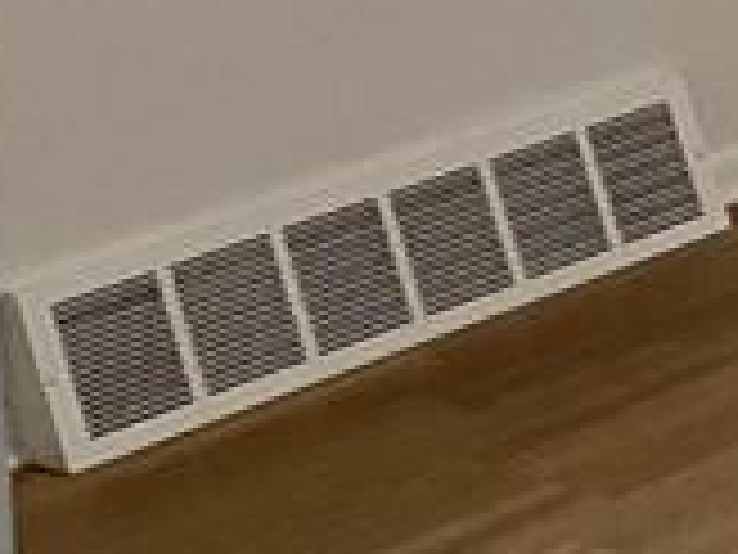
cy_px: -784
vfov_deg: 7.6
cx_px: 2236
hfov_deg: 8.9
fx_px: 3859
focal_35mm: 181
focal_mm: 3
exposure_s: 1/60
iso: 80
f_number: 1.8
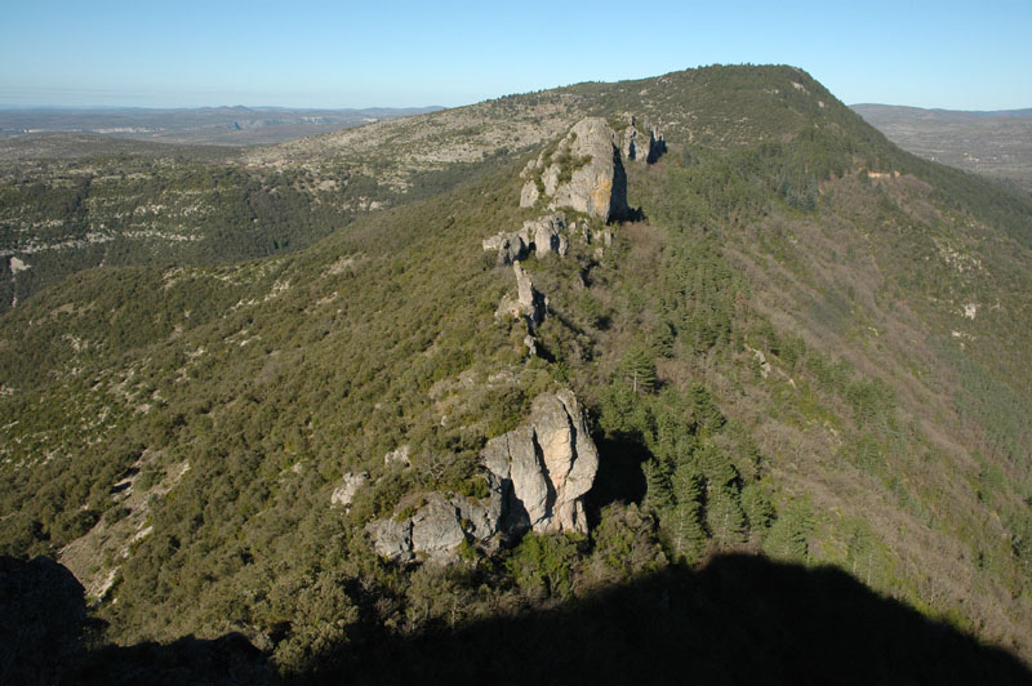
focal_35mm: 27
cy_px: 343
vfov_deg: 47.9
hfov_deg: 67.4
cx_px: 516
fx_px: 773
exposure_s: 1/320
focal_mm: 18
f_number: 10
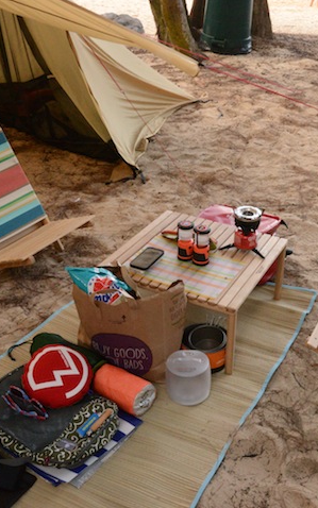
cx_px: 231
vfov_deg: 46.2
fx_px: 596
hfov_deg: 29.5
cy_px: 253
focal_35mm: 43
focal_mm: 28
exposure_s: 1/125
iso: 6400
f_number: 22
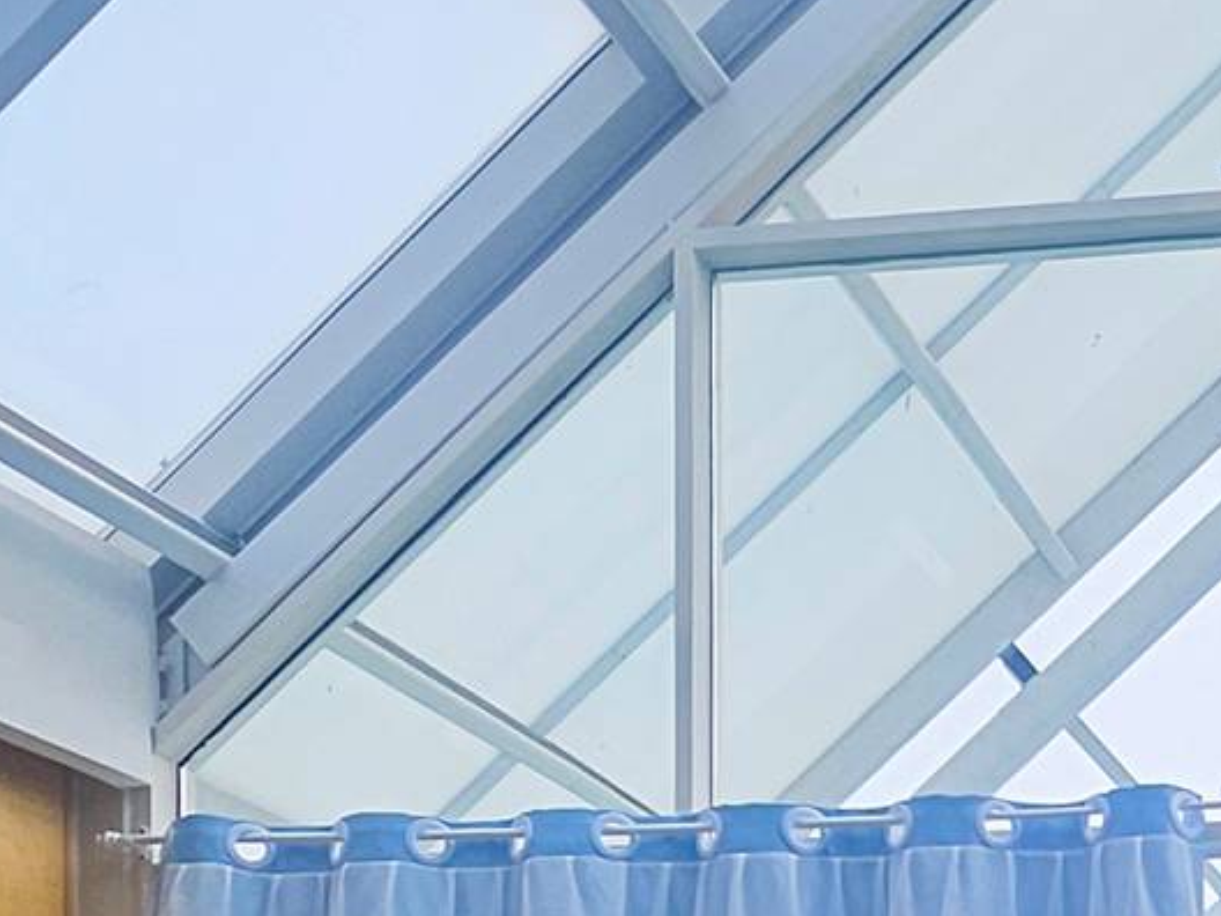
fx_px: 2434
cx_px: 1214
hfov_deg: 26.7
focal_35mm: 69
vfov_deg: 18.1
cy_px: 1517
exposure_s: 1/1081
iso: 32
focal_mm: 1.7
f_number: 2.2
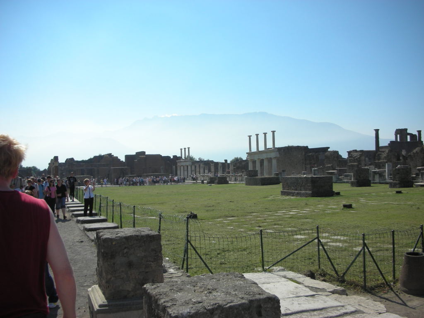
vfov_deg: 40.7
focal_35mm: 35
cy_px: 159
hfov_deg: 52.6
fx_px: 429
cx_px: 212
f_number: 8.5
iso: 50
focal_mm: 5.8
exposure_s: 1/144
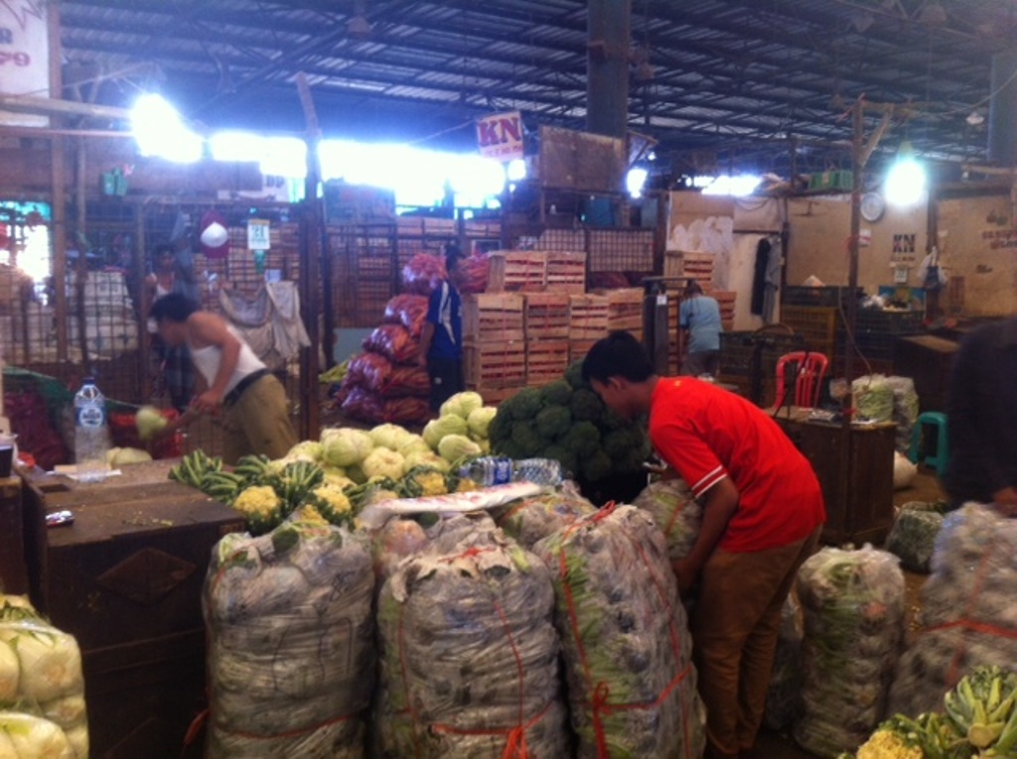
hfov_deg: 52.7
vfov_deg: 40.6
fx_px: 1027
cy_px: 380
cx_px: 508
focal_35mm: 35
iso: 100
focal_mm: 3.85
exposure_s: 1/15
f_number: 2.8
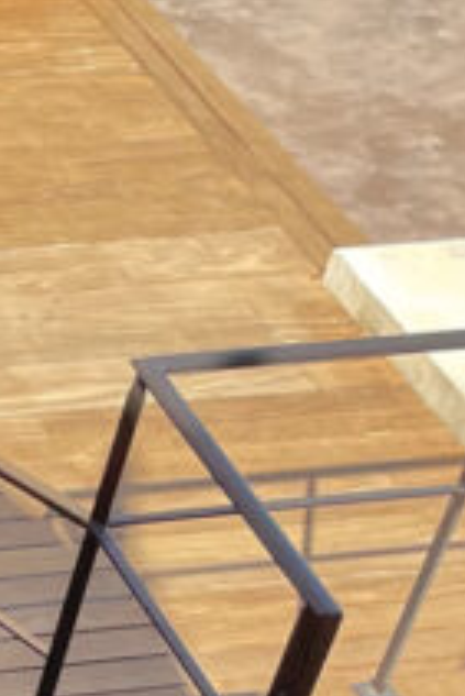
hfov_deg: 9.3
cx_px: -669
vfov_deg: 14.2
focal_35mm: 131
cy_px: 1158
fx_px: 2534
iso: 32
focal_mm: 4.2
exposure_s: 1/525
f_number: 1.6
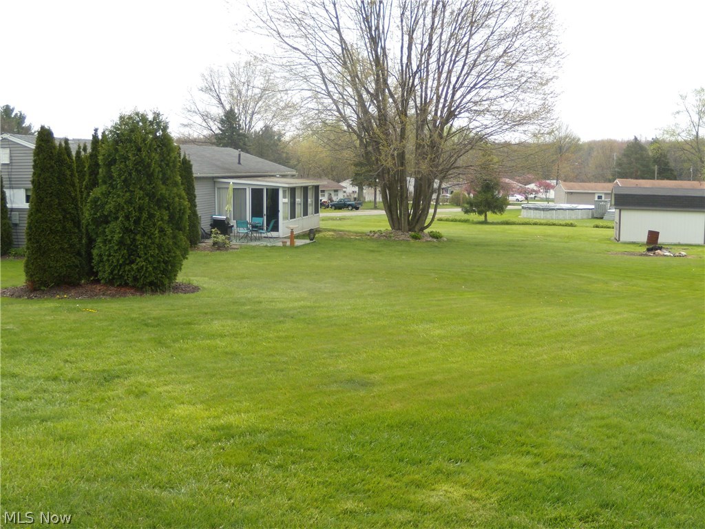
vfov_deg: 39.7
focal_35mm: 36
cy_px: 264
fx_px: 733
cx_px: 352
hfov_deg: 51.4
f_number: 3.6
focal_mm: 6.4
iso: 80
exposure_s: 1/400
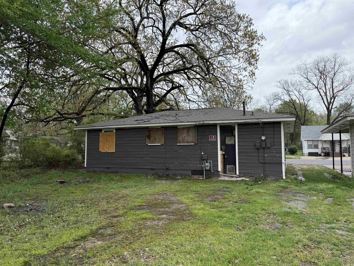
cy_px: 133
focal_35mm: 24
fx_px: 245
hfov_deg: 71.6
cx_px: 177
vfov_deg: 56.8
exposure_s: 1/1437
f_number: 1.78
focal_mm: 6.76
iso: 100
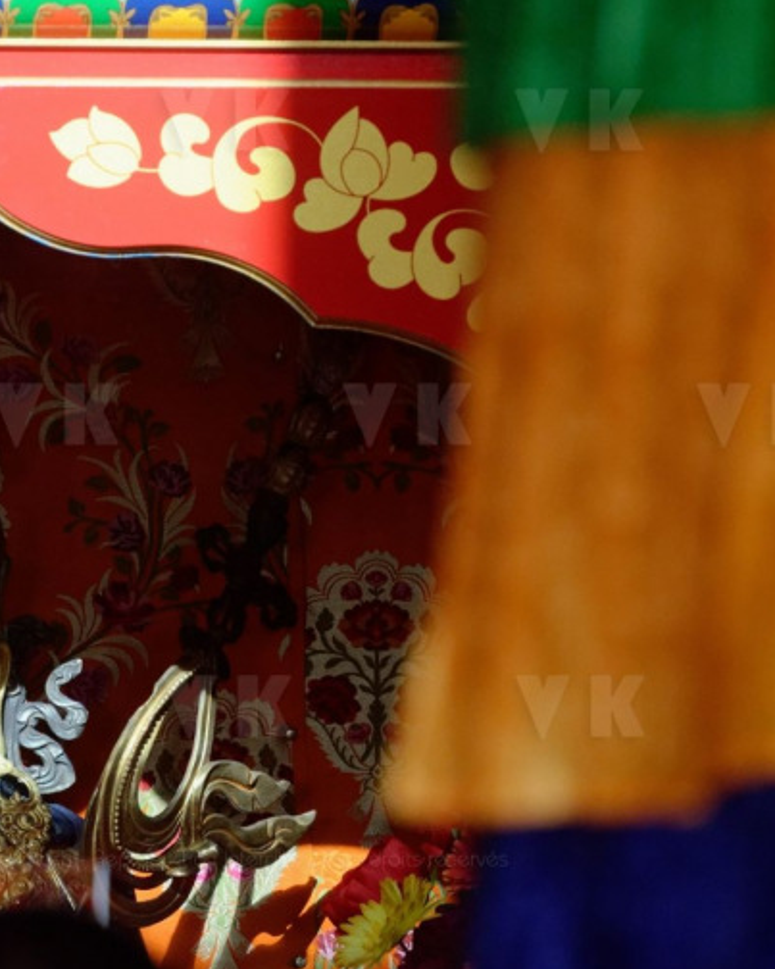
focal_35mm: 446
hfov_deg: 3.5
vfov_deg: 4.3
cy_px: 473
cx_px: 225
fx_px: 12791
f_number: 5.6
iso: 2000
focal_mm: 200
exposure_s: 1/500
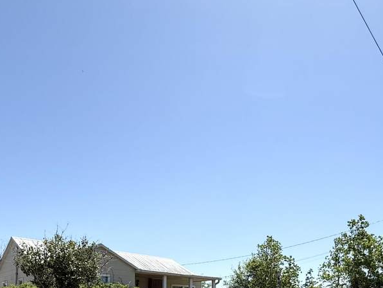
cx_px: 242
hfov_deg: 59.1
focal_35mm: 30
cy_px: 296
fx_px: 332
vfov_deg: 40.3
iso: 50
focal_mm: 2.22
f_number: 2.2
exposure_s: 1/2092
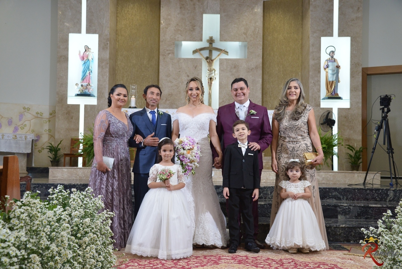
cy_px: 134
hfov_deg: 48.4
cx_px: 201
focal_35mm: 40
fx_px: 447
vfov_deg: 33.4
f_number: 7.1
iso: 3200
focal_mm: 40
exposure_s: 1/125
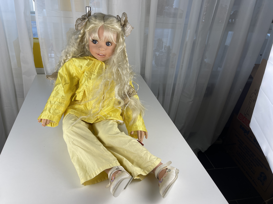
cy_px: 102
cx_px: 136
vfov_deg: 54.9
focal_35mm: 25
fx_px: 197
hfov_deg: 69.4
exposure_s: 1/144
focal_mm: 5.1
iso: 32
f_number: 1.6
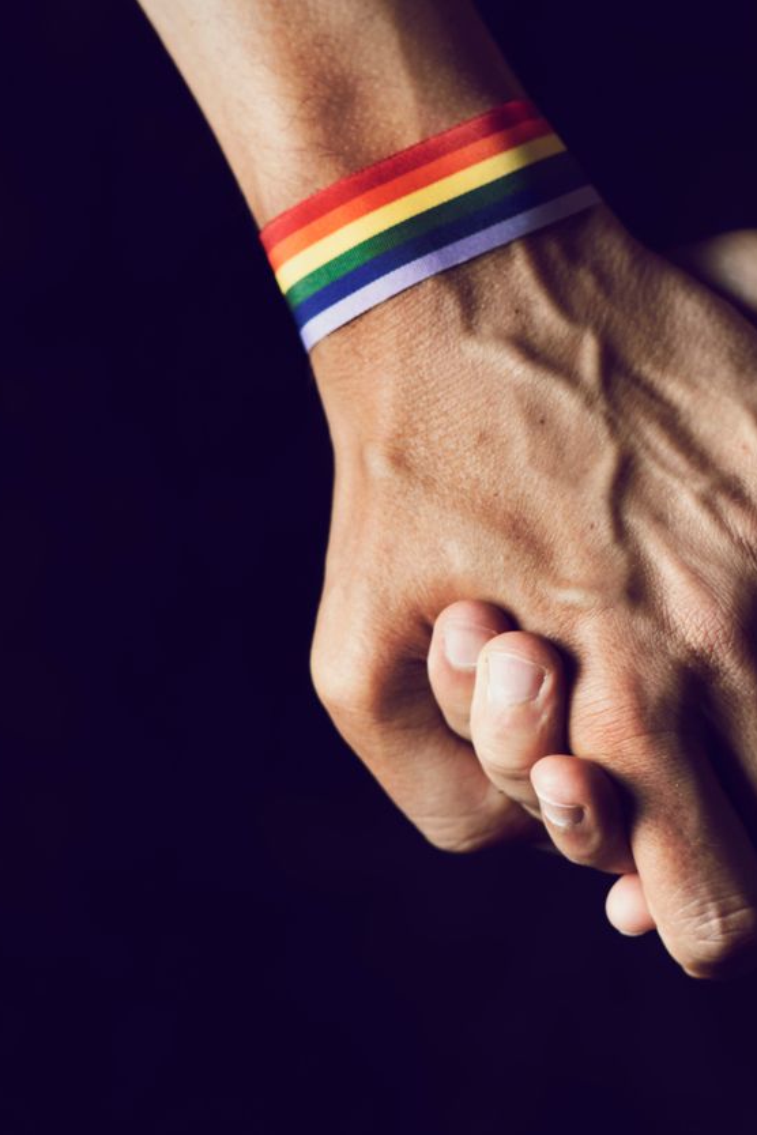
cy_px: 568
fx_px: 4983
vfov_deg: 13.0
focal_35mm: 158
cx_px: 682
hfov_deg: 8.7
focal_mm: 105
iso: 64
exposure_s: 1/125
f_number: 5.6
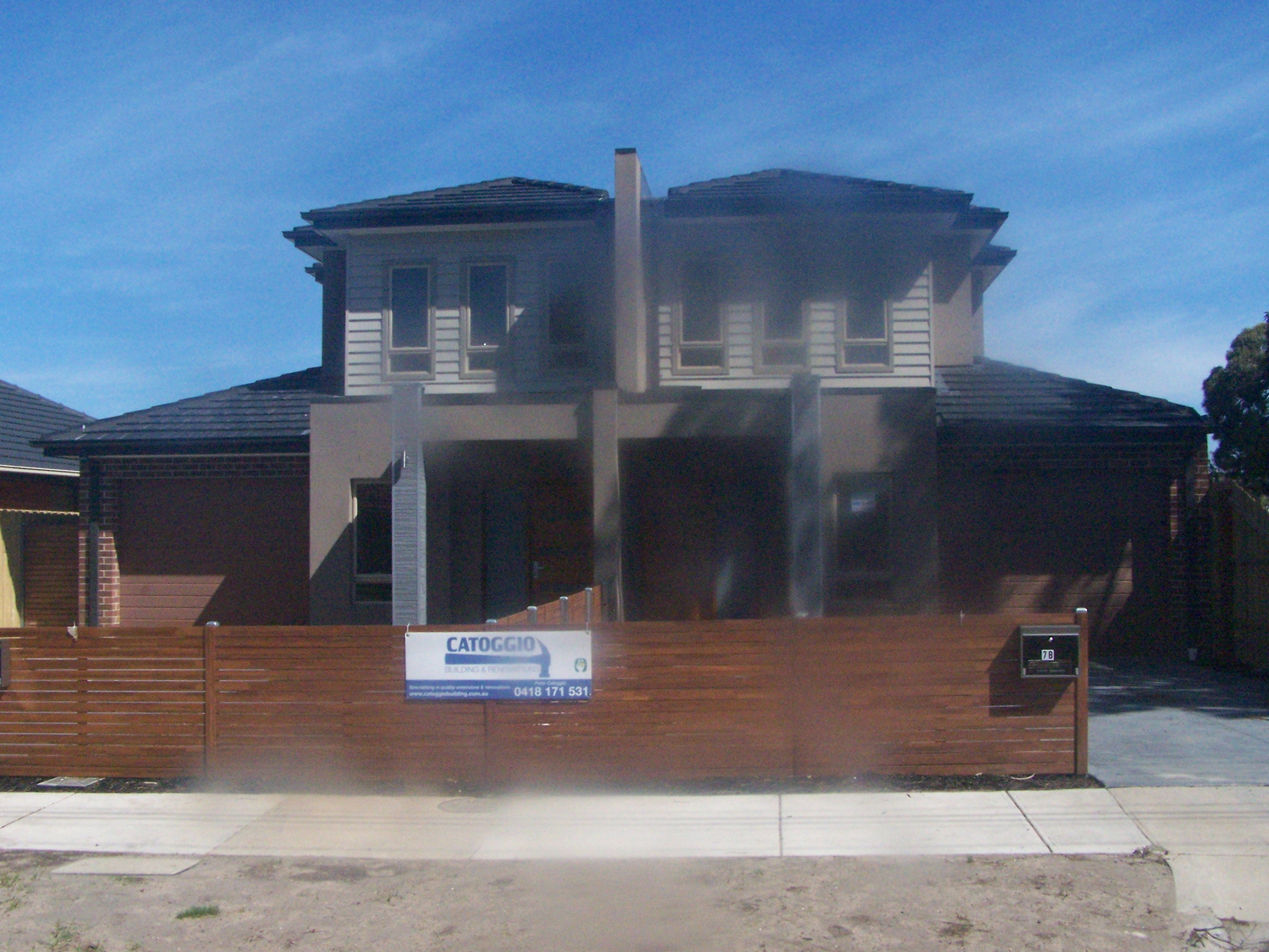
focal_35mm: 38
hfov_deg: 49.0
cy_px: 476
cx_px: 634
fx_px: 1393
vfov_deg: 37.7
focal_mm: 6.3
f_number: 5.6
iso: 400
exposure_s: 1/1600
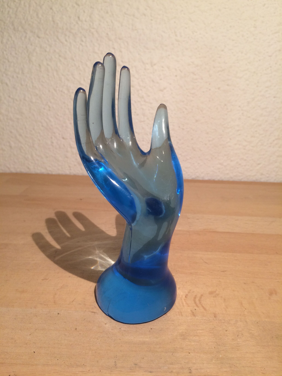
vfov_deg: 61.7
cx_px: 141
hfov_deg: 48.2
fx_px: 315
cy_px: 188
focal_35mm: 29
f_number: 2.2
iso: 64
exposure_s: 1/33
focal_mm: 4.15
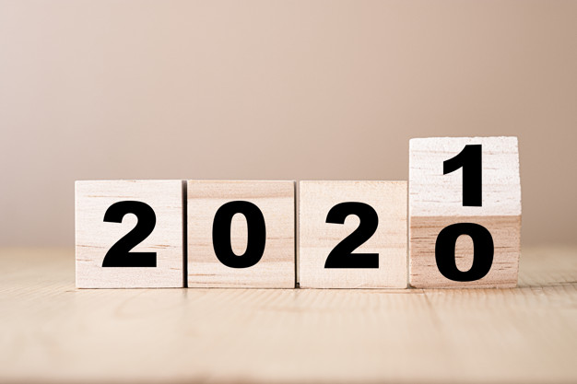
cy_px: 192
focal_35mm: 90
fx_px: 1442
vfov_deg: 15.2
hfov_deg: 22.6
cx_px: 288
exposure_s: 1/60
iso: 100
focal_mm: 60
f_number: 7.1
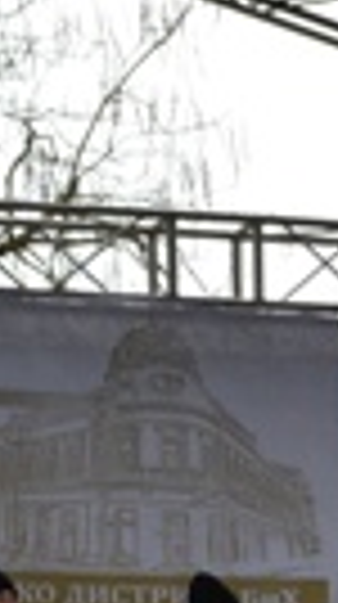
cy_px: 335
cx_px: 18
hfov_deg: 7.3
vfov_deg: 13.1
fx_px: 2639
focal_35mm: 165
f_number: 5.6
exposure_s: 1/125
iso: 400
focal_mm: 22
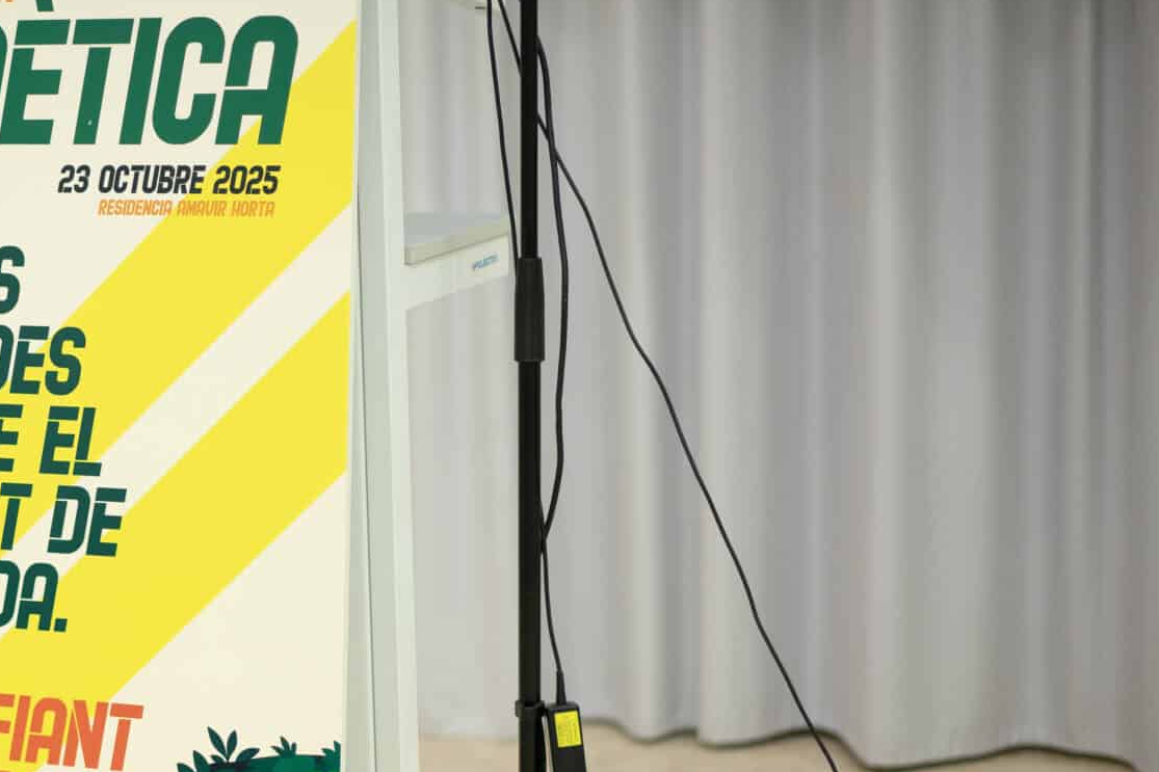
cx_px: 117
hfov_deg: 19.8
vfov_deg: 13.5
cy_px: 537
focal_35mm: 101
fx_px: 3251
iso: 640
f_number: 1.8
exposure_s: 1/125
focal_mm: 55
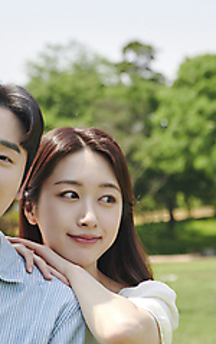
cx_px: 30
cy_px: 197
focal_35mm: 143
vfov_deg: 14.6
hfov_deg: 9.2
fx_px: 1343
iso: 160
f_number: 5
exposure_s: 1/500
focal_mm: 70
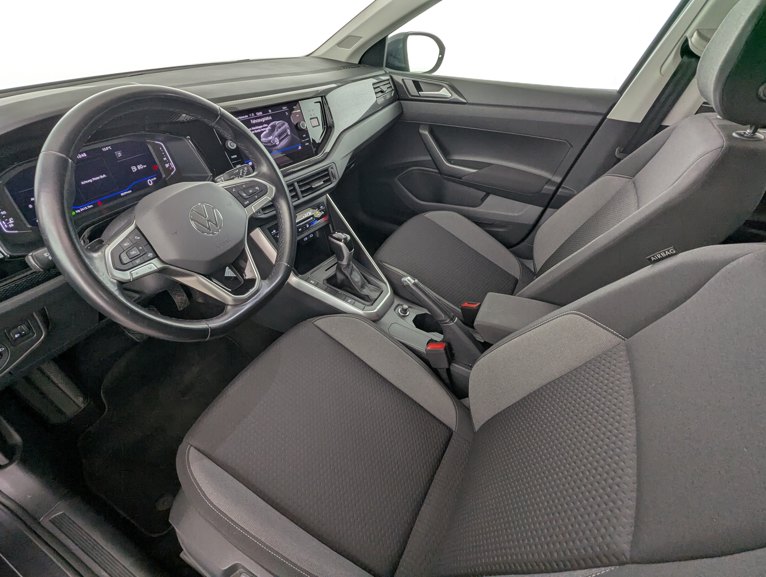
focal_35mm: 16
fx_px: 355
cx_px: 383
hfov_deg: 94.4
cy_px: 288
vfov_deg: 78.2
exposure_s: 1/46.9
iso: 90
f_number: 2.2
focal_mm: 2.35
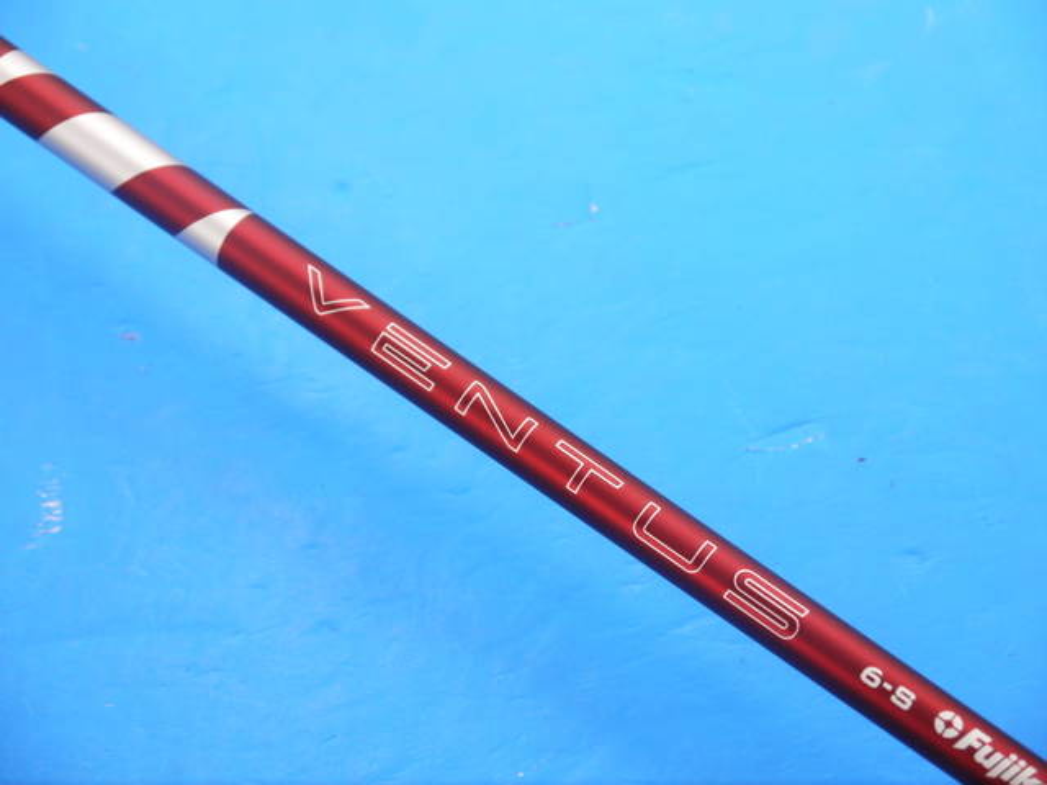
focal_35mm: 84
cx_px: 524
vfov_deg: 17.6
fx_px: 2541
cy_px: 392
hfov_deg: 23.3
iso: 640
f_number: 5.6
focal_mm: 42
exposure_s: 1/80
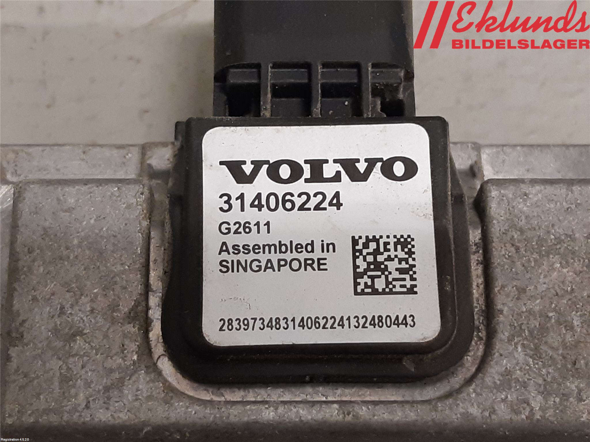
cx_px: 295
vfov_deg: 53.1
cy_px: 221
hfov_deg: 67.3
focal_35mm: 26
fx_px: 443
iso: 160
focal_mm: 3.93
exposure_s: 1/50
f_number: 1.7
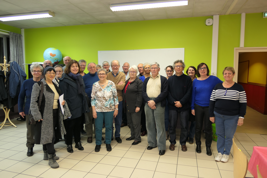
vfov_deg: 53.1
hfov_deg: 73.7
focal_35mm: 24
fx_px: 178
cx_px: 134
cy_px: 89
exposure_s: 1/60
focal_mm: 8.8
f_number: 1.4
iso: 125
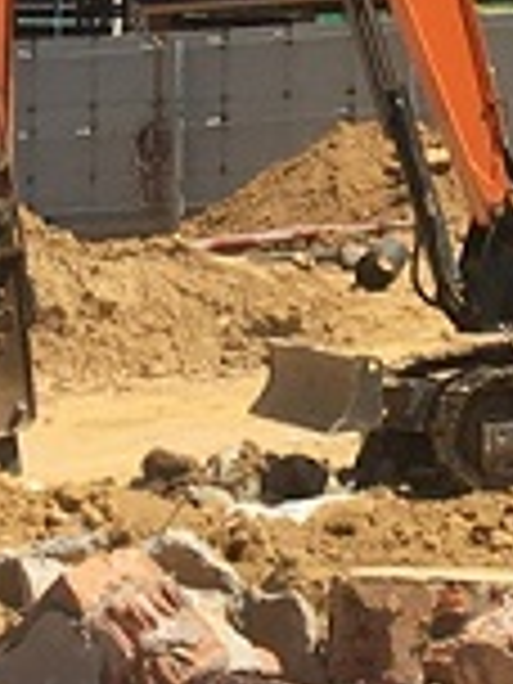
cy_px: -914
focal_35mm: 191
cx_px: 976
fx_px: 3774
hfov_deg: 7.5
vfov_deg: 9.3
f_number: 2.2
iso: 25
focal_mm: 4.15
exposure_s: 1/1709
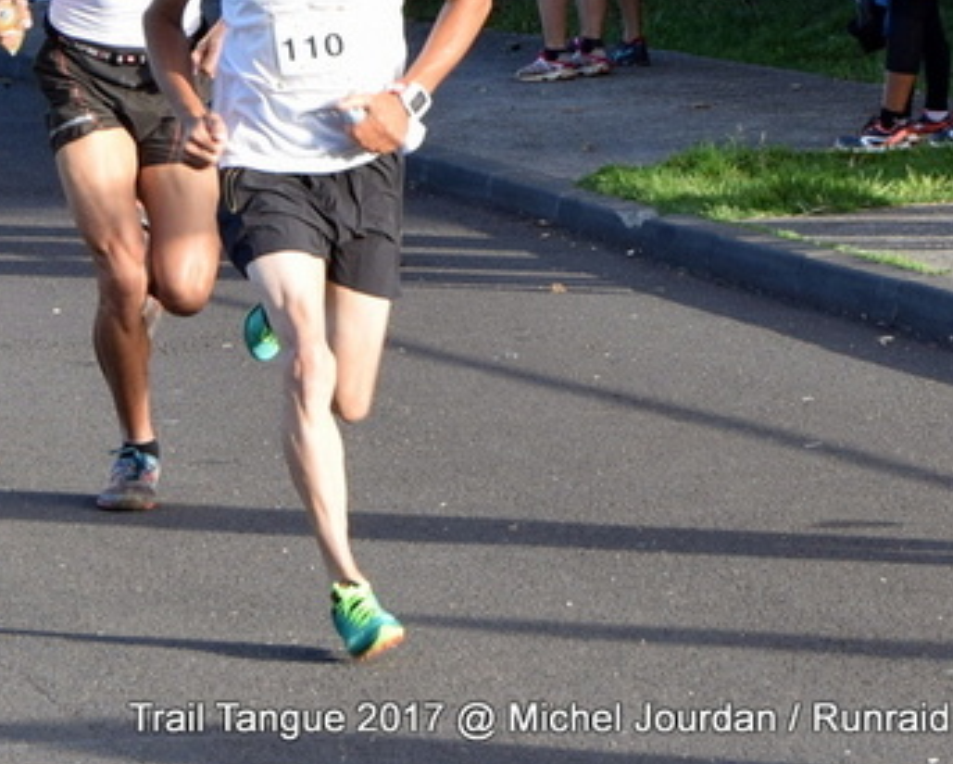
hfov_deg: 12.1
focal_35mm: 156
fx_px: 4404
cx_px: -97
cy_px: 51
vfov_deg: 9.9
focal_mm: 48
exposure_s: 1/250
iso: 400
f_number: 8
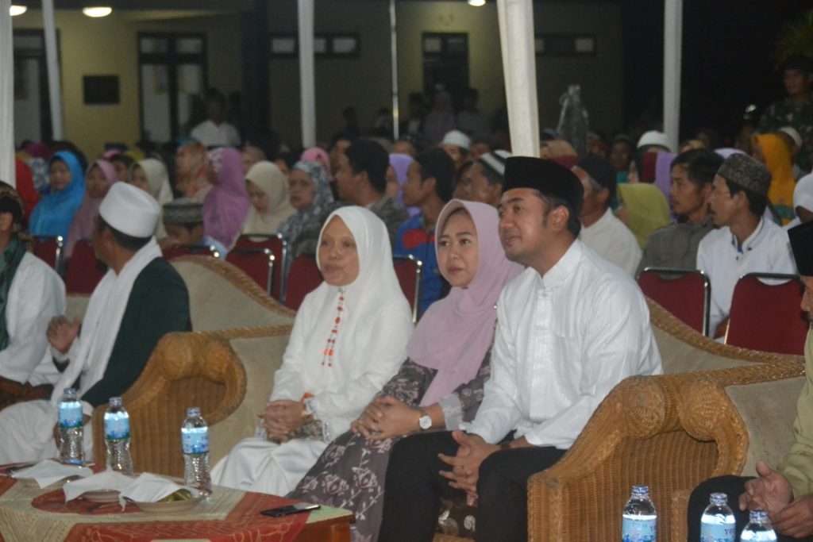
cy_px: 271
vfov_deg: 15.2
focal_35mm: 90
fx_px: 2033
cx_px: 406
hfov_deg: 22.6
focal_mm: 60
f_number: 4.8
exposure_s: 1/60
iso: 3200
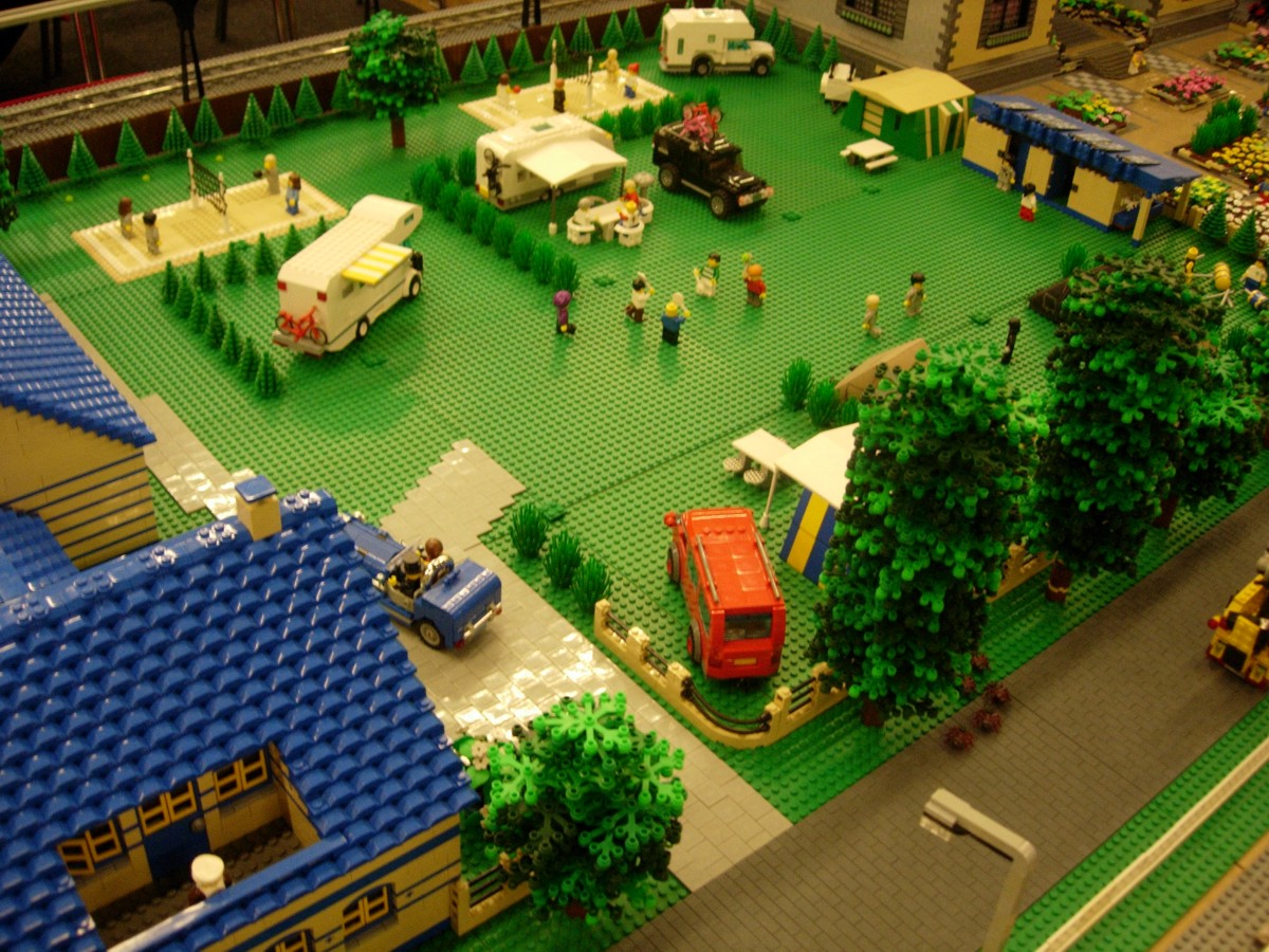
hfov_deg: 49.0
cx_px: 634
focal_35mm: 38
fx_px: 1393
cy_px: 476
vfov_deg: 37.7
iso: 200
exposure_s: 1/11.9
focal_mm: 7.8
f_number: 2.8
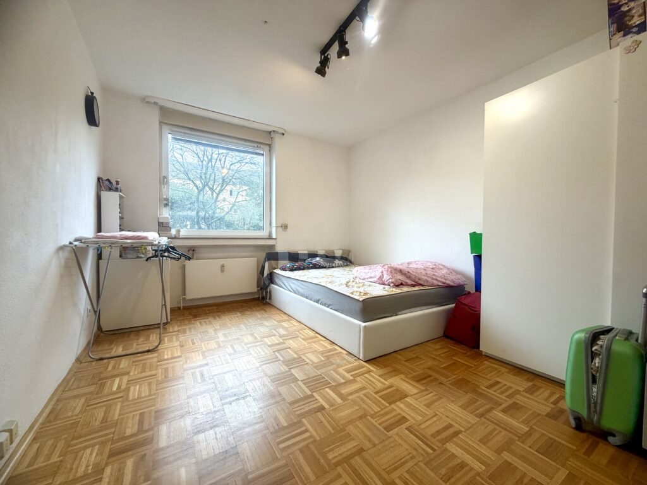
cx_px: 324
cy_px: 242
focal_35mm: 14
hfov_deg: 102.1
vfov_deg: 85.7
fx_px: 262
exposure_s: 1/100
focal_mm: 2.22
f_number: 2.2
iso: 160
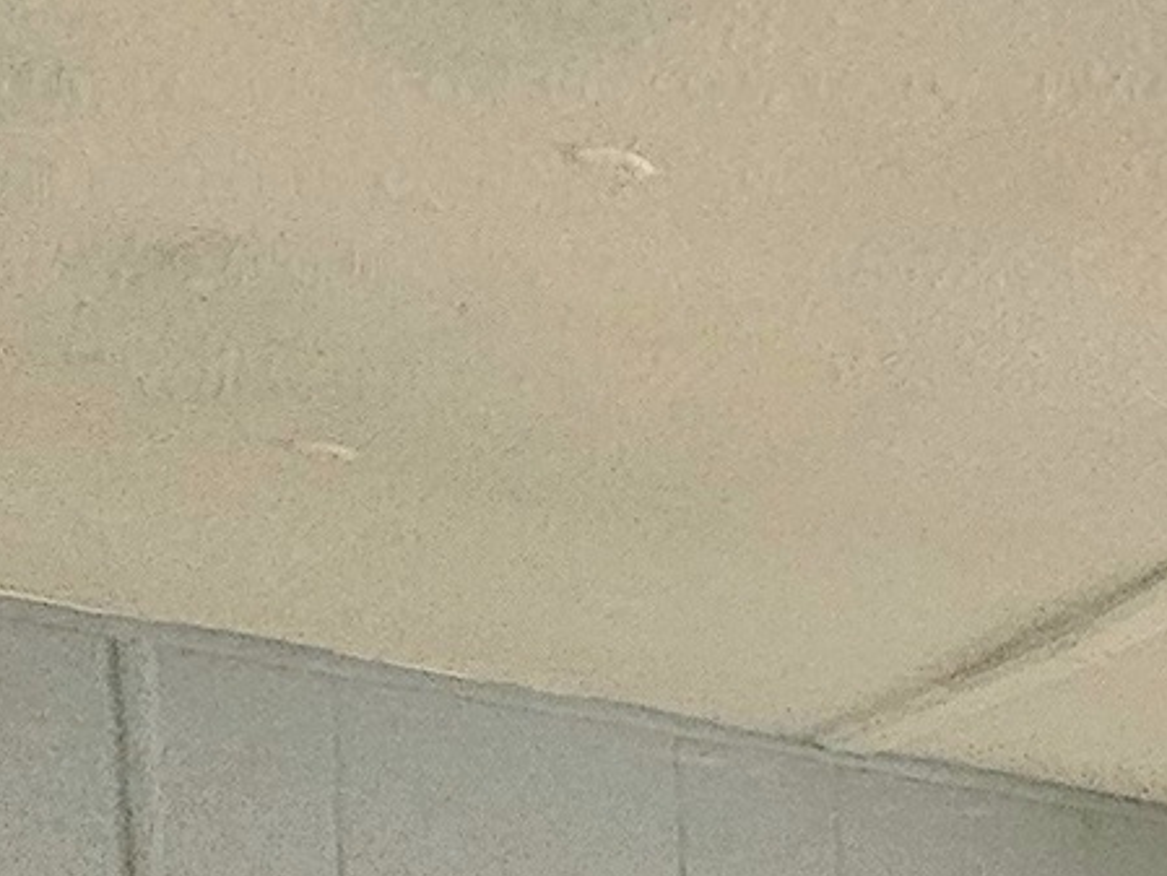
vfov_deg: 13.7
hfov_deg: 13.5
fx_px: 3001
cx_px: 3025
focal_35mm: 89
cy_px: 1848
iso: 80
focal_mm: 2.2
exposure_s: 1/60.2
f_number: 2.2
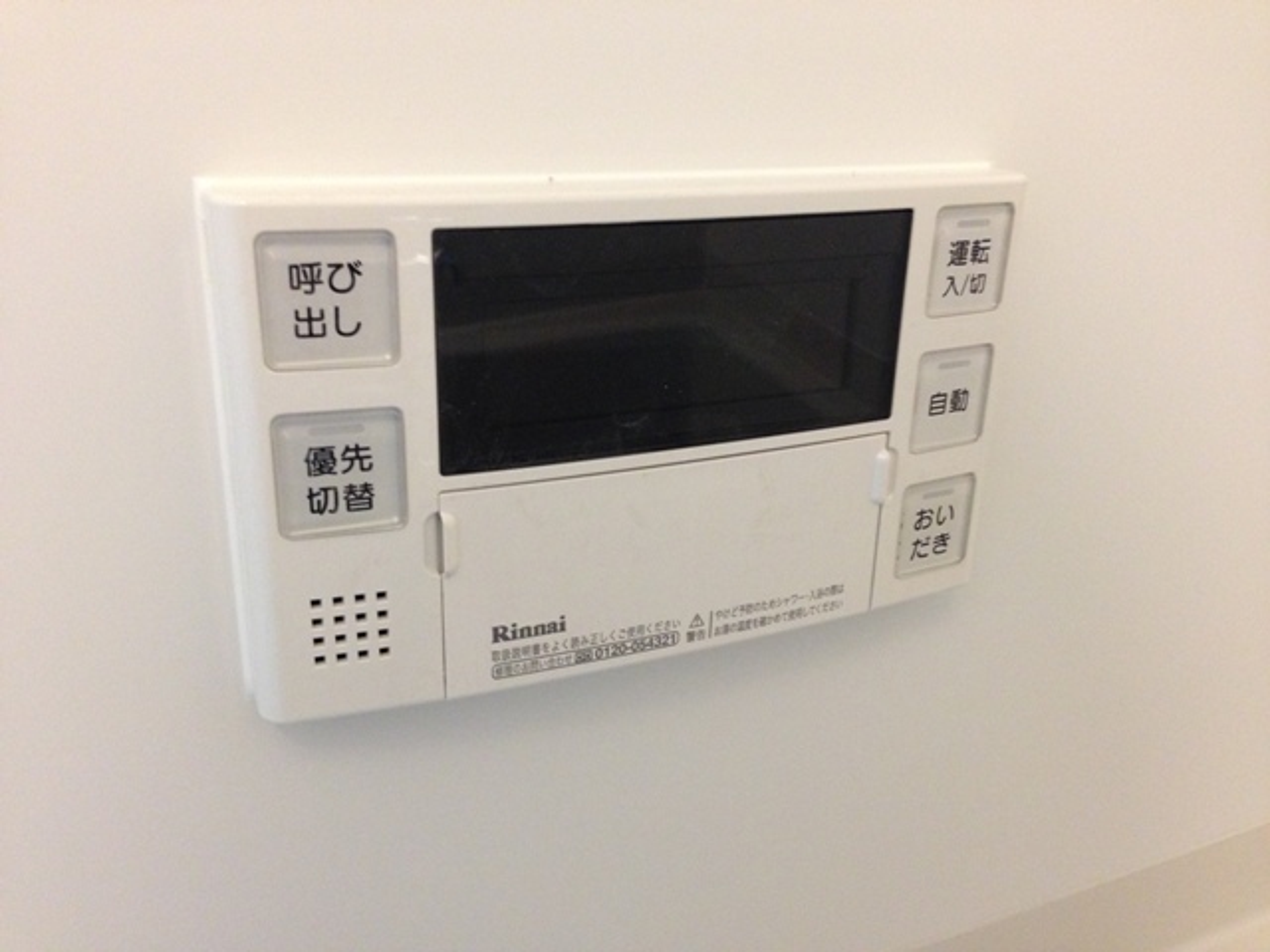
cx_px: 635
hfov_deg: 55.4
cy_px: 476
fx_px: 1211
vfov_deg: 42.9
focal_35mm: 33
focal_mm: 4.12
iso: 250
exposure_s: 1/20
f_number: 2.4
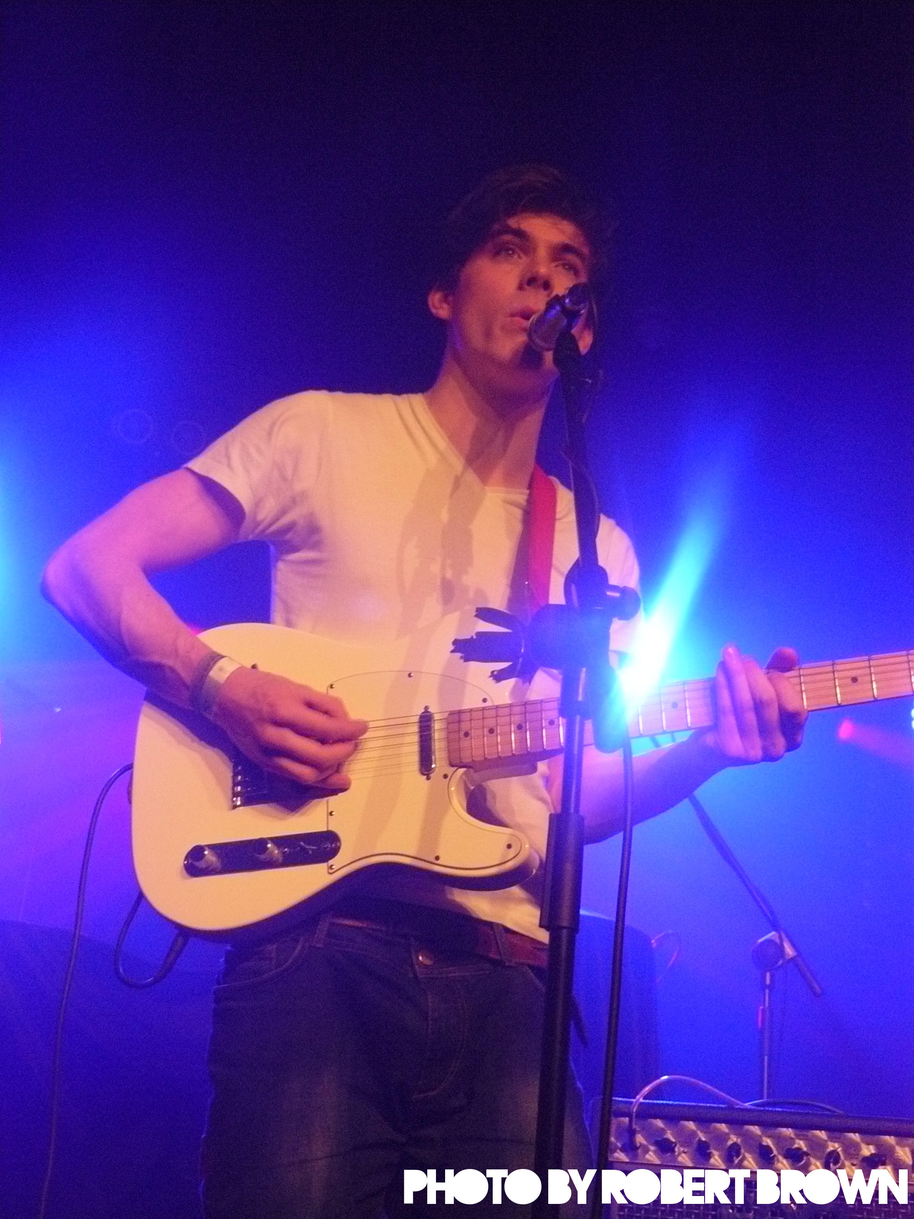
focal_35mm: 55
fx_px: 1936
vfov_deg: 34.9
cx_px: 457
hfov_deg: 26.6
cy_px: 610
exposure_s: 1/50
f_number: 2.8
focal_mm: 9.2
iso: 400
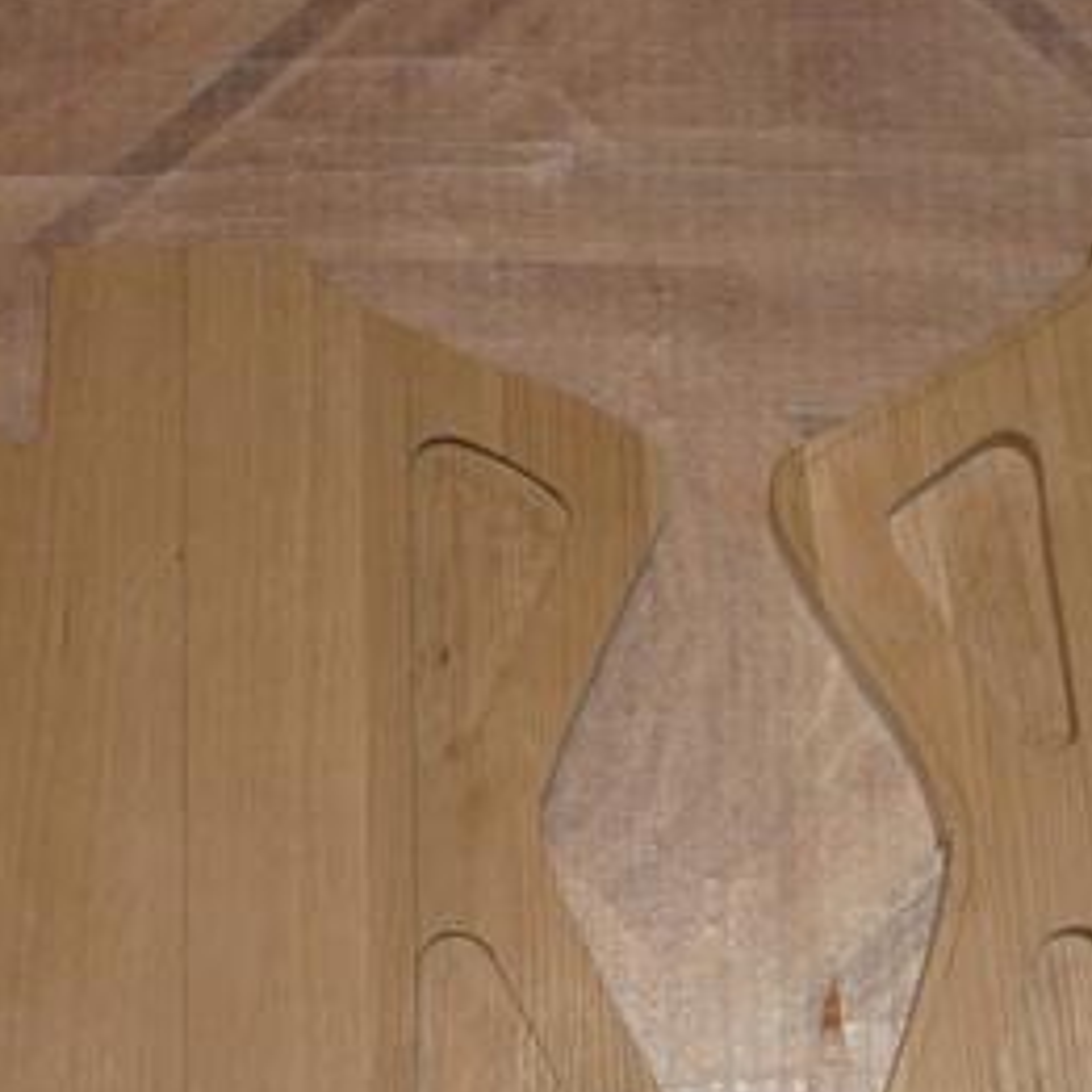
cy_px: 912
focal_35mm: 78
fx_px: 2784
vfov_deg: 21.8
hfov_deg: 22.1
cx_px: 724
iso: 100
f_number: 3.7
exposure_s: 1/30
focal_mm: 6.3
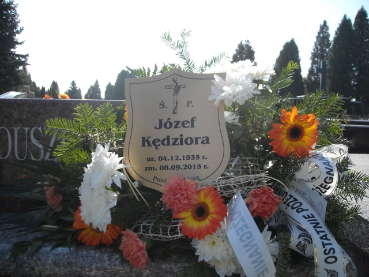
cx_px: 184
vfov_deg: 40.7
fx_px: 373
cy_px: 138
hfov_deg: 52.6
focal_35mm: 35
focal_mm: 5.7
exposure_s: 1/192
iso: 64
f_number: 5.6
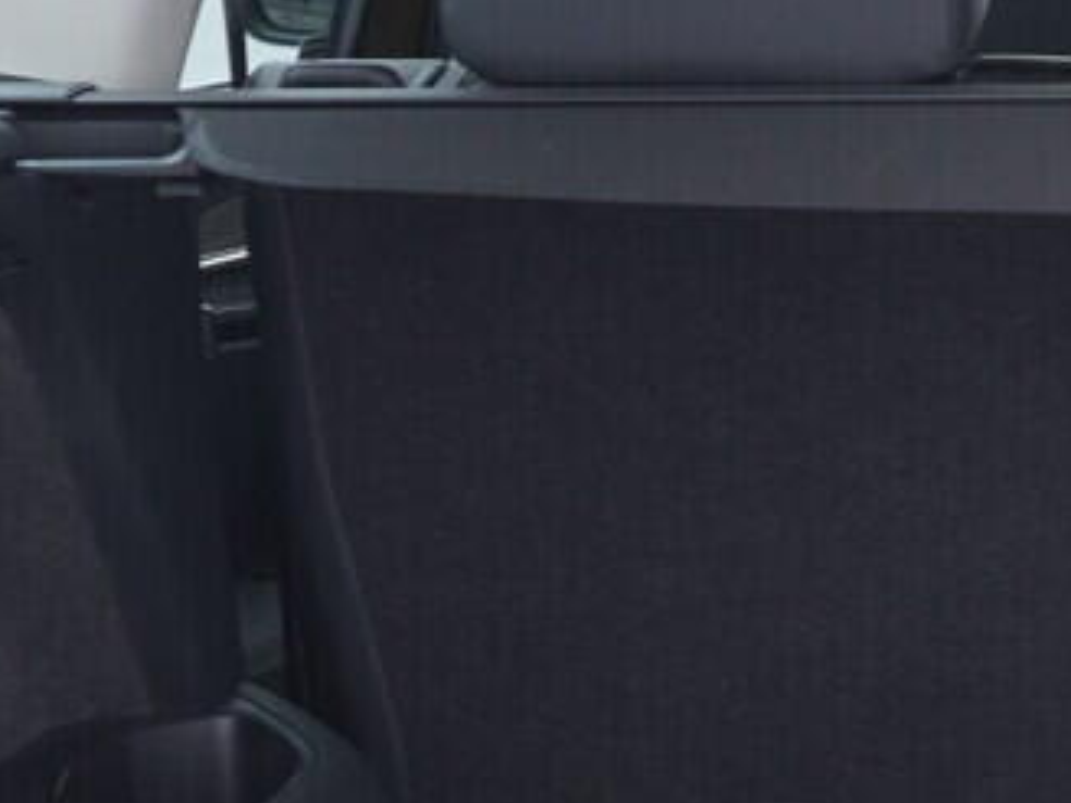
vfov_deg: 9.7
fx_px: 4703
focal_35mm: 152
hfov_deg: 12.5
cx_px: 1505
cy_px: 751
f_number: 2.8
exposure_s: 1/40
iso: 500
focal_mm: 24
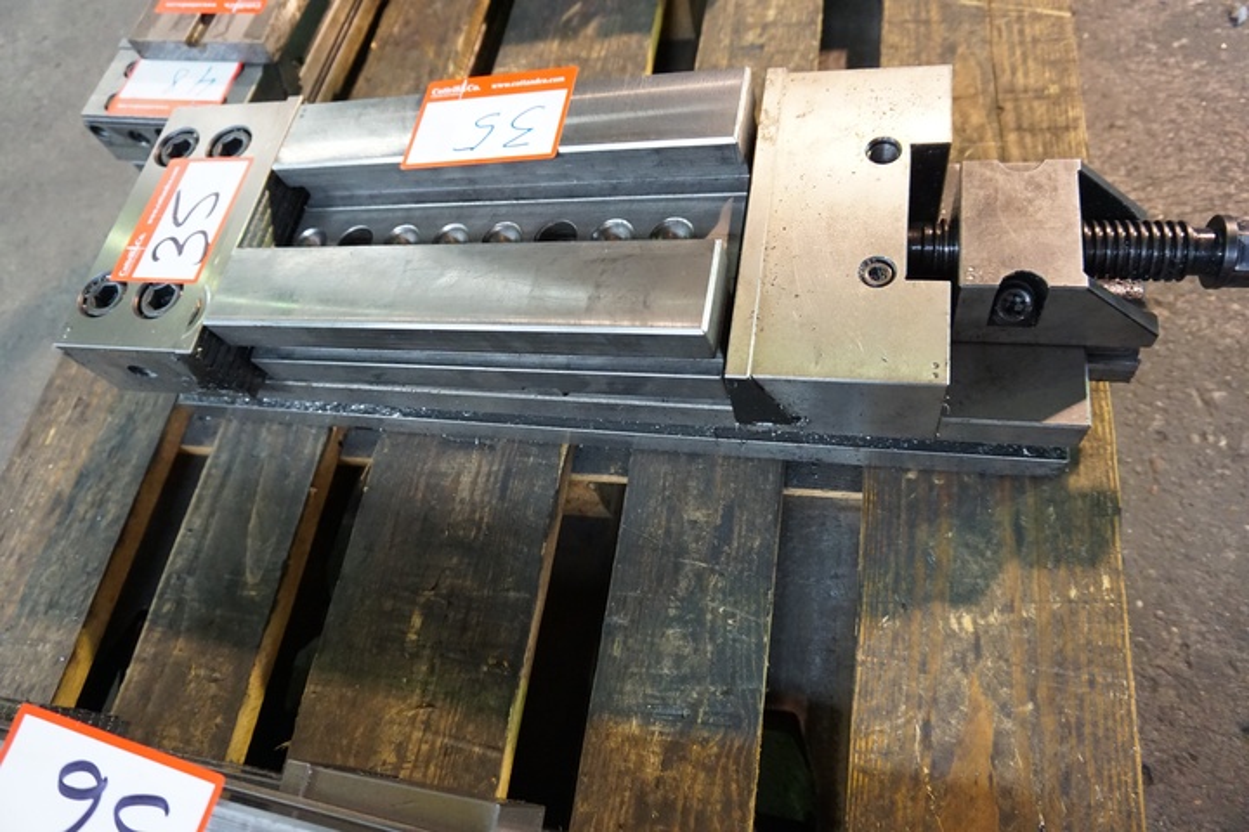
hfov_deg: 73.7
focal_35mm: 24
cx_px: 624
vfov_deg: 53.1
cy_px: 416
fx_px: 833
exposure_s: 1/30
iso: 3200
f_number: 3.5
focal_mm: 16
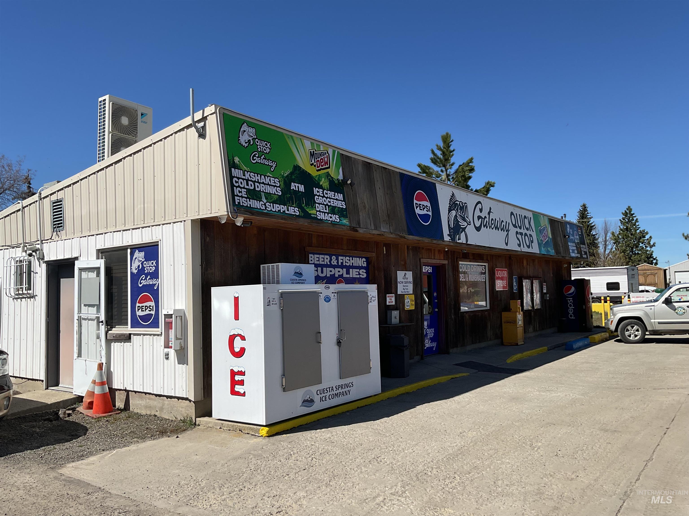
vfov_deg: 48.2
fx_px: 577
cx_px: 344
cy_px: 258
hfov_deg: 61.7
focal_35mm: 29
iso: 16
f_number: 1.8
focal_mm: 3
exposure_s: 1/2801
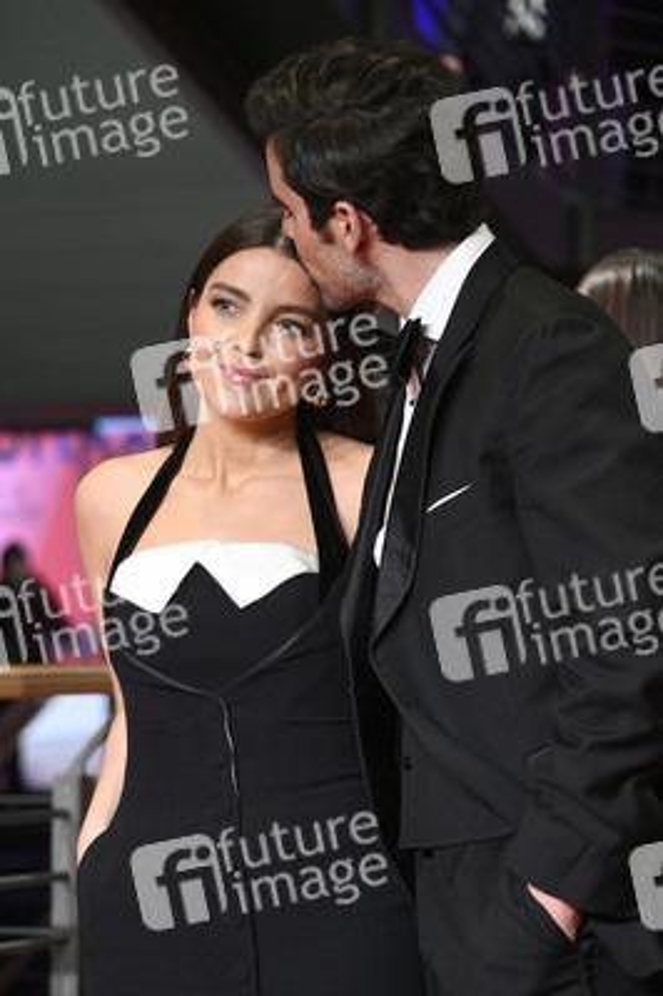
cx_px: 332
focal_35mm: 145
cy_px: 498
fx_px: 4012
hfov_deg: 9.4
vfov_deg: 14.2
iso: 5000
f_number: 5.6
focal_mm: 145
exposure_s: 1/200
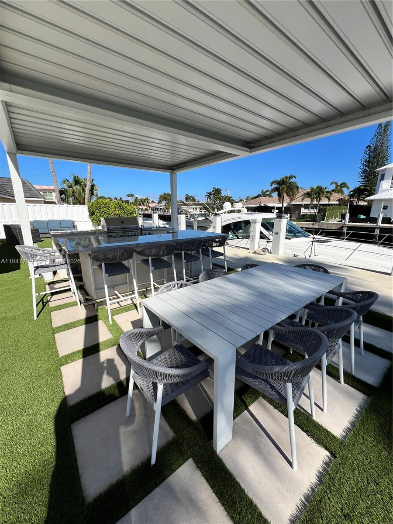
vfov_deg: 106.2
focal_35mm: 13
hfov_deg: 89.9
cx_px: 196
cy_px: 262
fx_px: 197
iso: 32
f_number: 1.8
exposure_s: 1/2222
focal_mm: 1.57
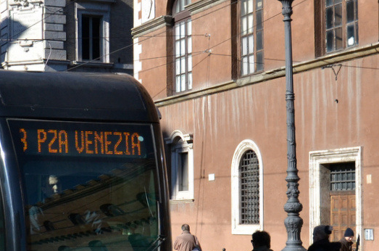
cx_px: -51
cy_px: 224
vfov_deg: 21.3
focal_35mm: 62
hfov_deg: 28.9
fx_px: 651
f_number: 5.6
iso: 400
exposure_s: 1/1600
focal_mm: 18
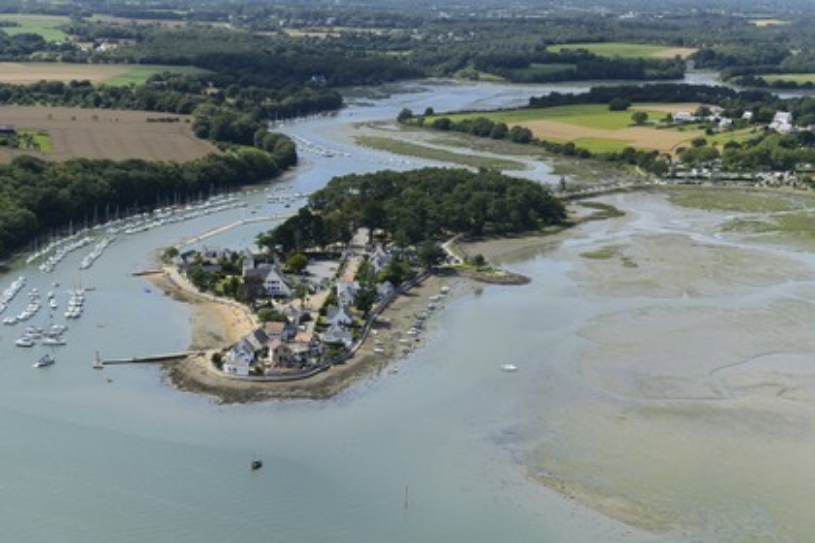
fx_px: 1404
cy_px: 272
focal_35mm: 62
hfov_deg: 32.4
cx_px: 408
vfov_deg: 21.9
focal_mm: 62
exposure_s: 1/1000
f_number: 7.1
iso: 400
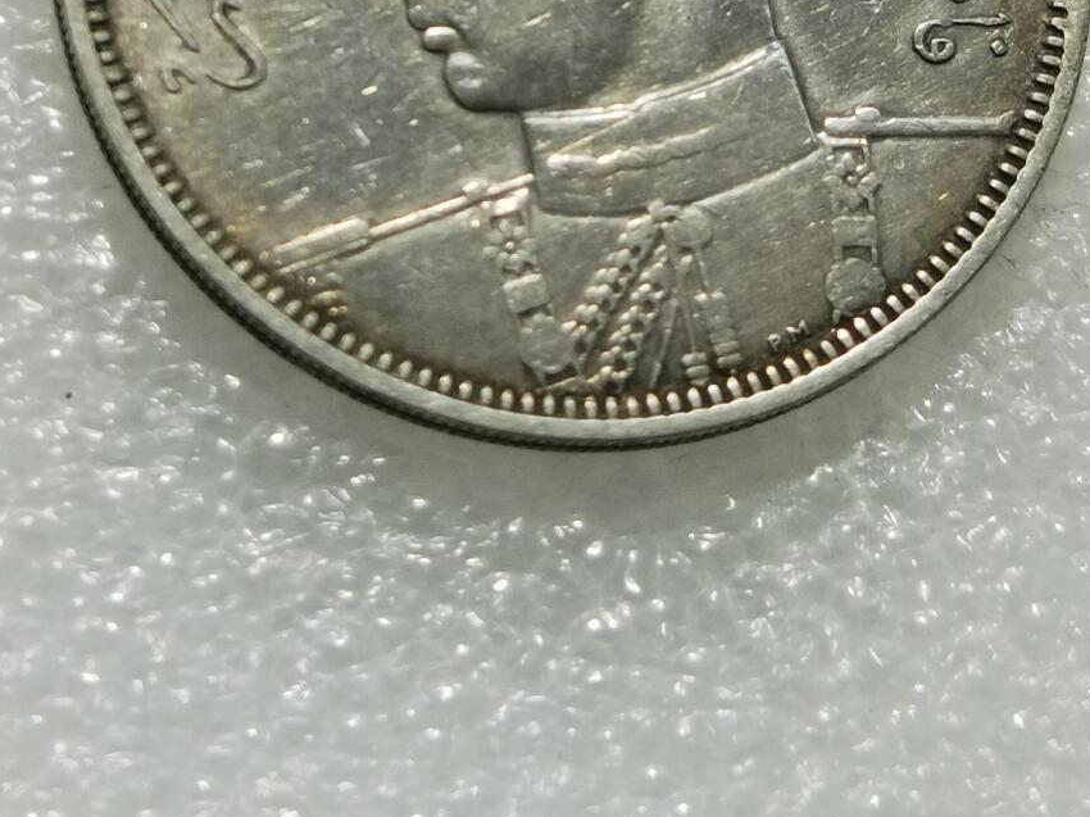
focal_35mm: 125
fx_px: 3935
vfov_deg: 11.7
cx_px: 557
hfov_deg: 15.8
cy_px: -22
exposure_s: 1/100
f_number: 1.9
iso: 80
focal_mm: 6.67
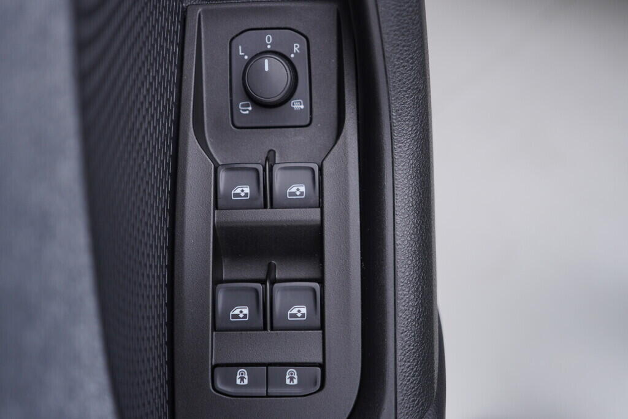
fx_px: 628
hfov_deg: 53.1
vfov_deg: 36.9
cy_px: 210
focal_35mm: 36
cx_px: 314
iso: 125
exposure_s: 1/40
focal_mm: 24
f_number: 2.8
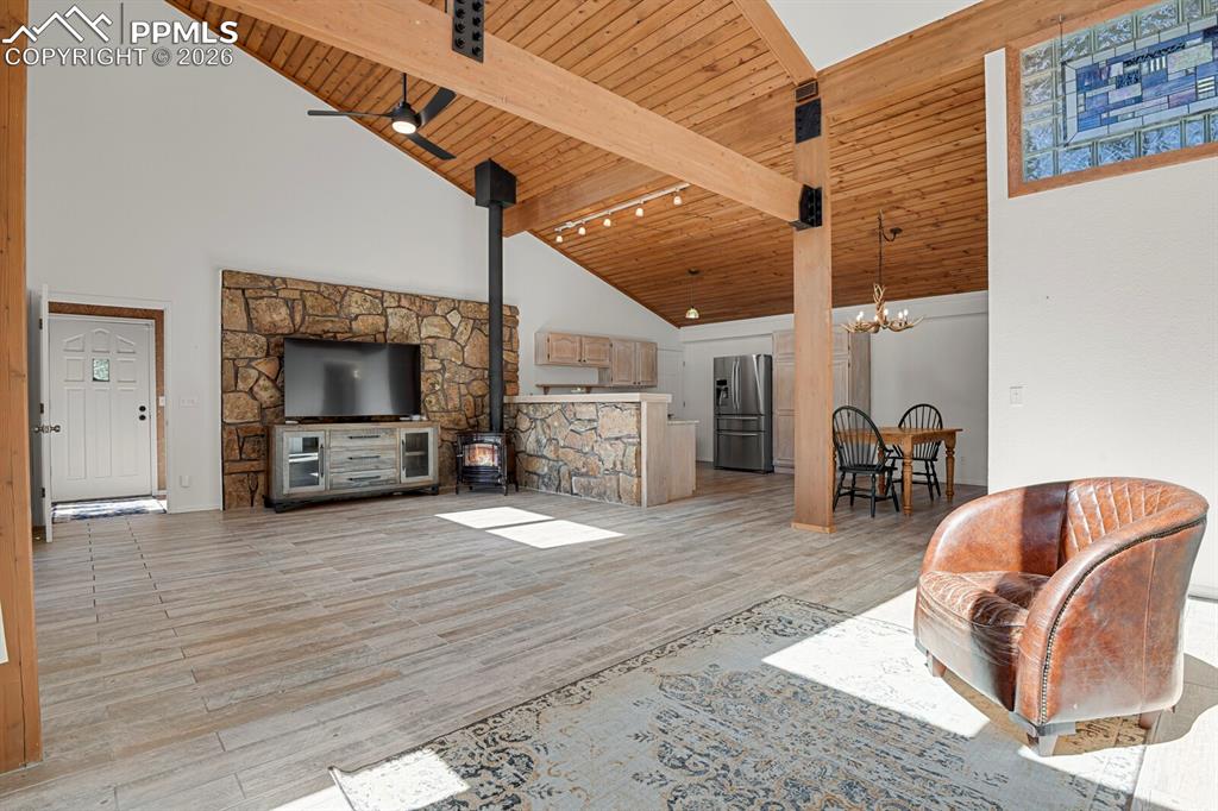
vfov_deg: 70.4
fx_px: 575
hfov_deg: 93.3
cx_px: 609
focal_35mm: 17
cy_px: 406
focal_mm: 17
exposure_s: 1/2.5
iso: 250
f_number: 8
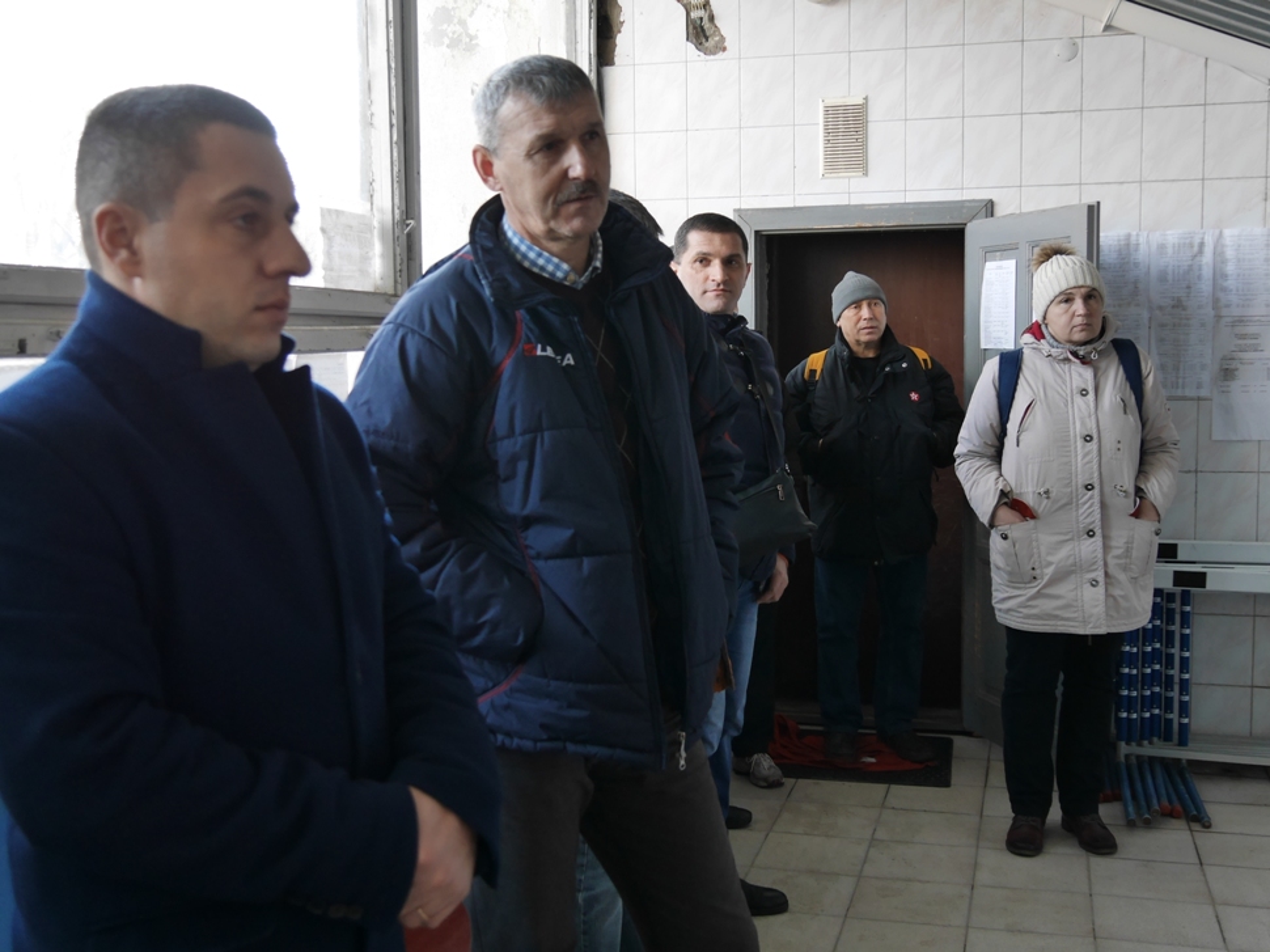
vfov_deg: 34.3
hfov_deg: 44.8
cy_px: 476
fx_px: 1541
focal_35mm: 42
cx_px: 635
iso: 400
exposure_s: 1/60
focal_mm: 21
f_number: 4
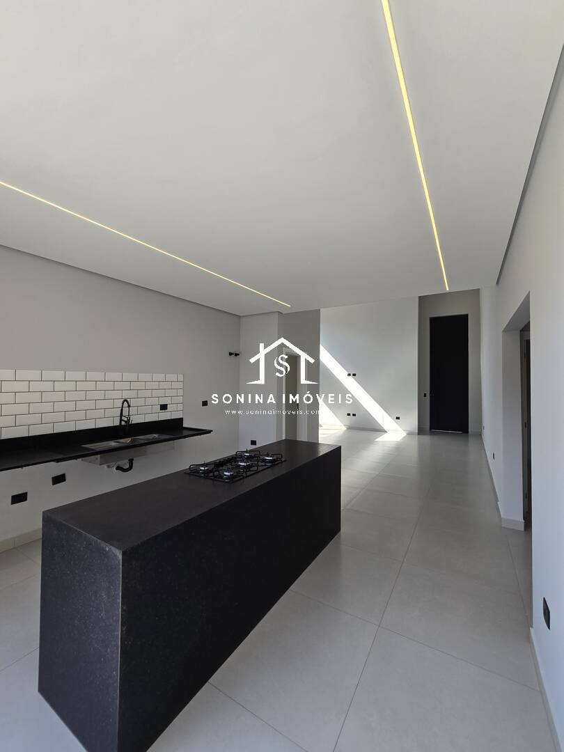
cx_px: 282
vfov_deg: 106.2
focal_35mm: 13
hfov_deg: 89.9
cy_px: 376
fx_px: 282
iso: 50
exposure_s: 1/377
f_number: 2.2
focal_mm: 2.2
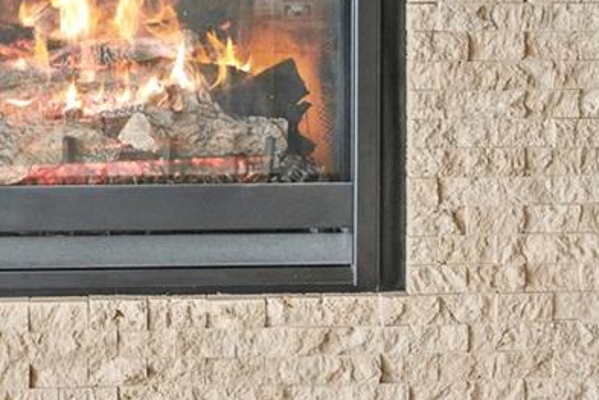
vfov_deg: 22.2
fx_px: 948
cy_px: -63
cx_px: 130
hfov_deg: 34.1
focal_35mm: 57
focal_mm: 14
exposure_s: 1/15
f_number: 8
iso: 400
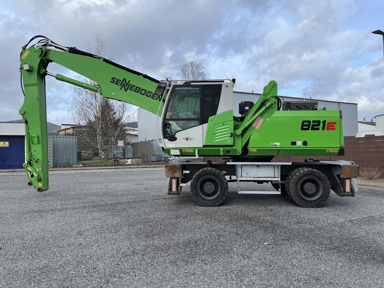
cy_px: 144
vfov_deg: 53.1
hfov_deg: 67.3
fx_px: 288
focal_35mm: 26
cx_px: 192
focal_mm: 5.1
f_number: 1.6
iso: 50
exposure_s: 1/1199
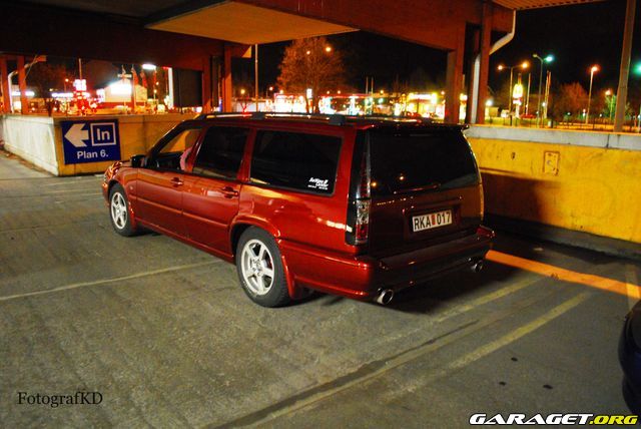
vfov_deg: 48.0
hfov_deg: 67.3
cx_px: 320
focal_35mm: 27
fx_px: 481
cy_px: 214
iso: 1600
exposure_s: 1/3
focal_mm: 18
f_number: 3.5
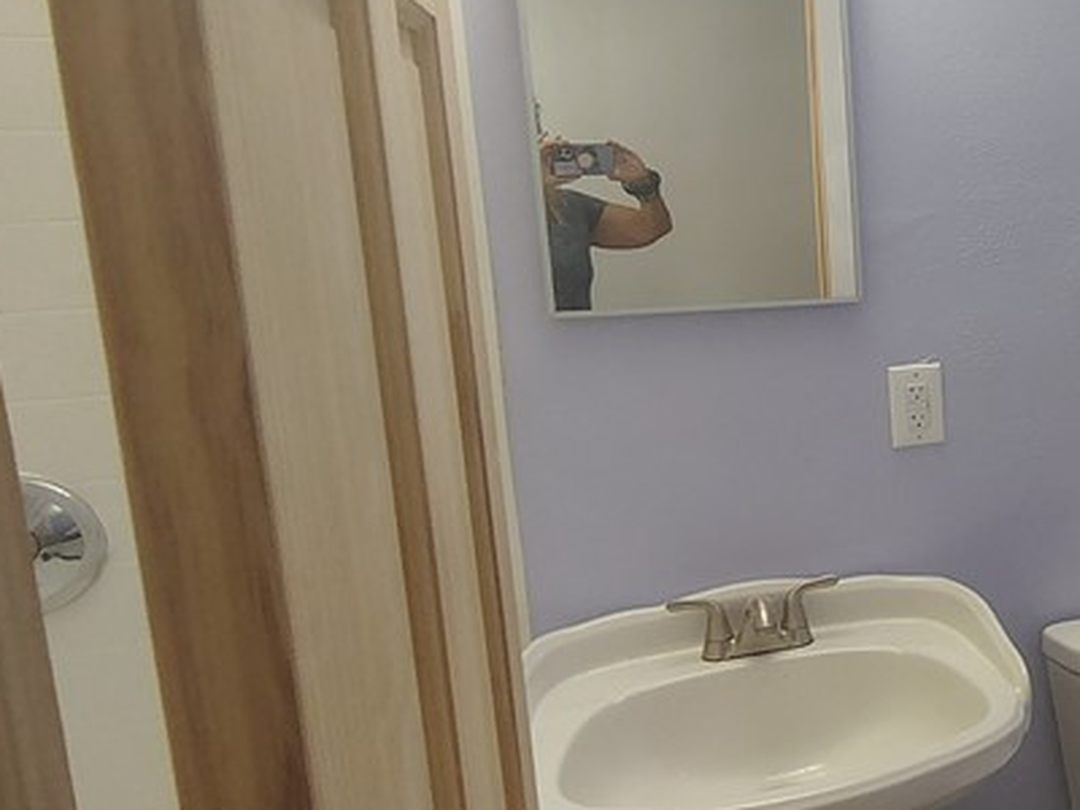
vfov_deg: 35.1
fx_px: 1279
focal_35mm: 41
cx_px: 1215
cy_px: 397
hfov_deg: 37.5
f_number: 2.2
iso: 342
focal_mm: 2.13
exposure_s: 1/40
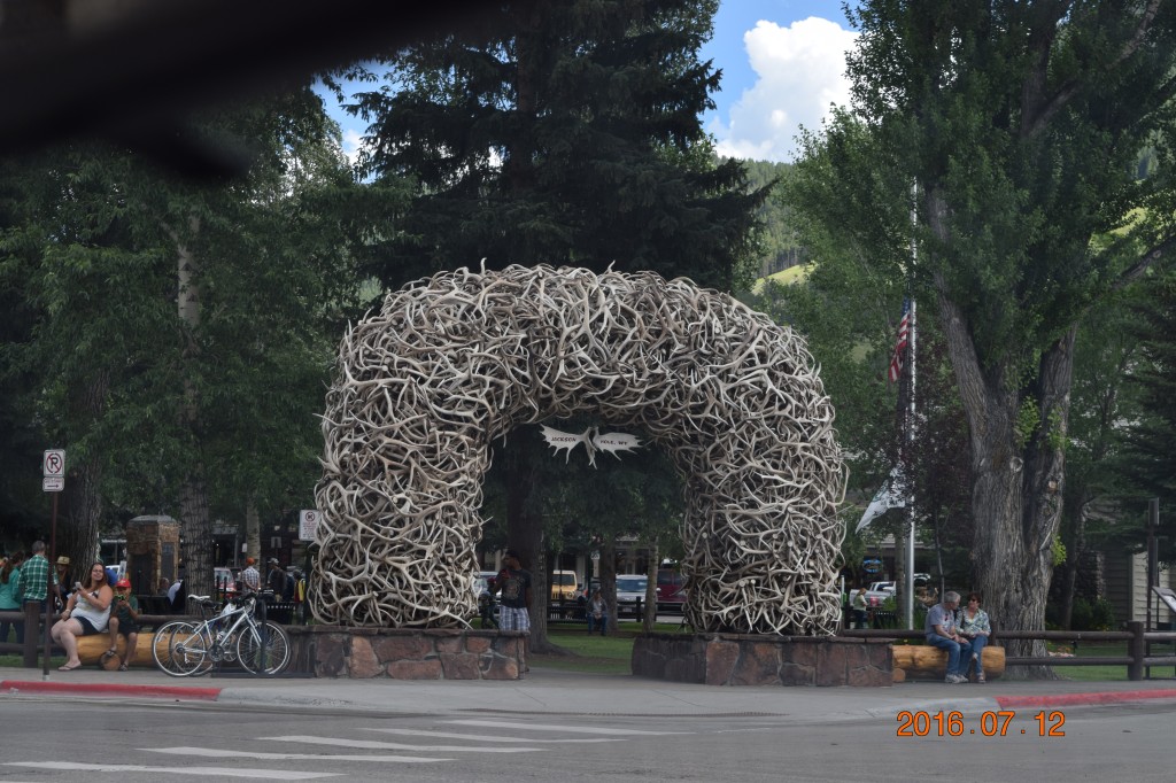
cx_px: 588
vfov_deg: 16.5
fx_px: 2694
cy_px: 392
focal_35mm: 82
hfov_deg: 24.6
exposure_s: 1/250
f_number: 8
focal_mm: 55
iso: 250
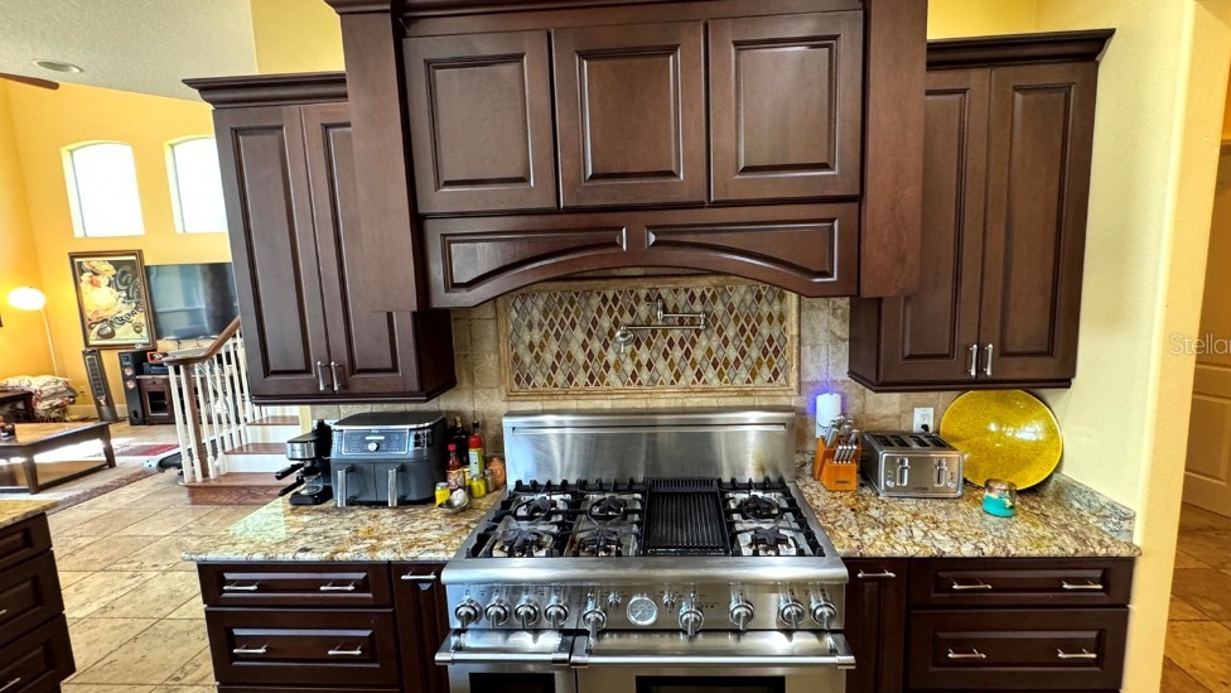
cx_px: 643
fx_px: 522
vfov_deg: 67.1
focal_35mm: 16
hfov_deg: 99.3
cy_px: 343
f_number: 2.2
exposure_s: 1/60
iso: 640
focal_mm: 2.22
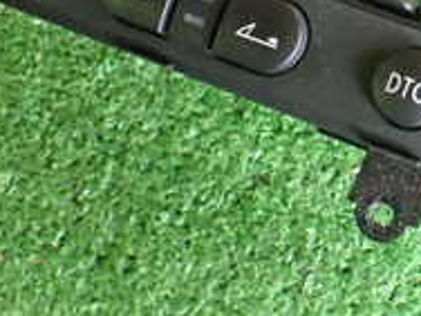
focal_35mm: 96
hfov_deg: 19.5
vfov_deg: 15.3
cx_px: 479
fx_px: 1168
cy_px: 69
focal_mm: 5.4
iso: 800
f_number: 2.3
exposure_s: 1/60
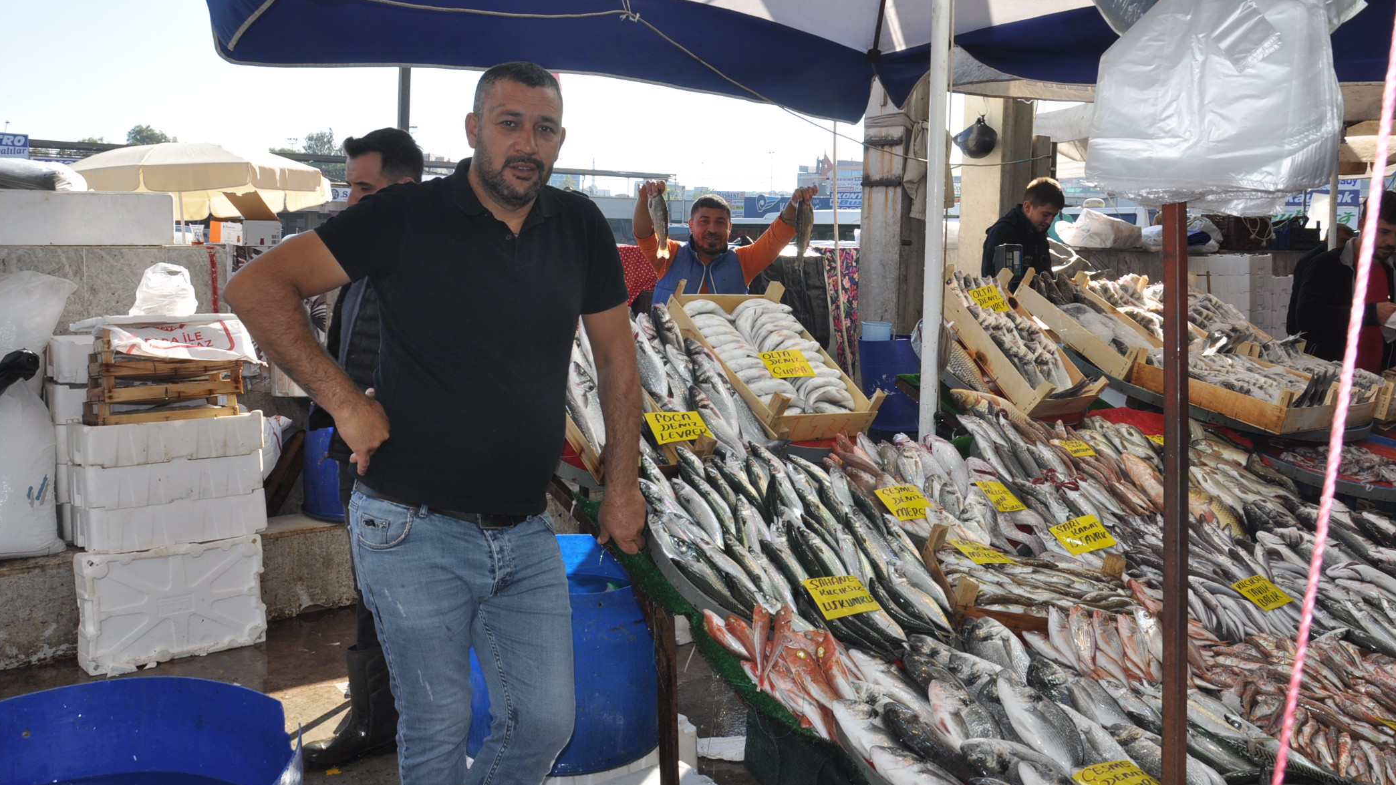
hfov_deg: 66.1
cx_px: 712
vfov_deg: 40.0
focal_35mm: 29
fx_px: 1073
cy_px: 325
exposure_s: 1/200
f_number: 9
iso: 200
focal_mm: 18
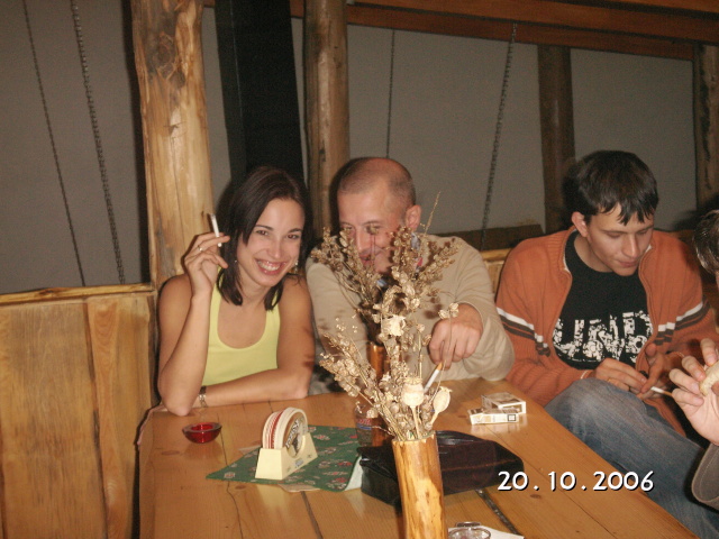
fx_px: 1246
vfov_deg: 24.4
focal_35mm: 60
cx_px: 360
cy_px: 270
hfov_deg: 32.2
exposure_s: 1/40
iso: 160
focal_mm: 12.5
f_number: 3.5
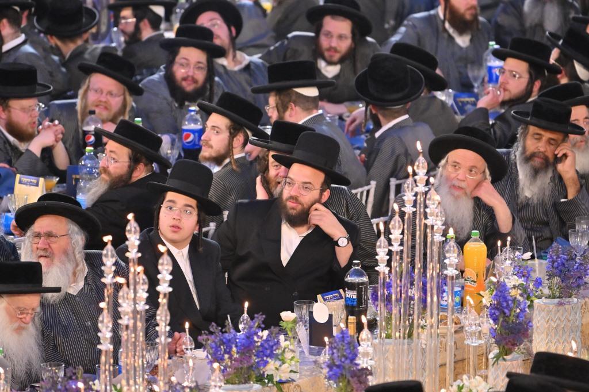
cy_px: 196
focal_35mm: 300
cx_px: 294
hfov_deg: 6.9
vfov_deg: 4.6
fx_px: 4906
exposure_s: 1/320
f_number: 2.8
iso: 1000
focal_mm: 200
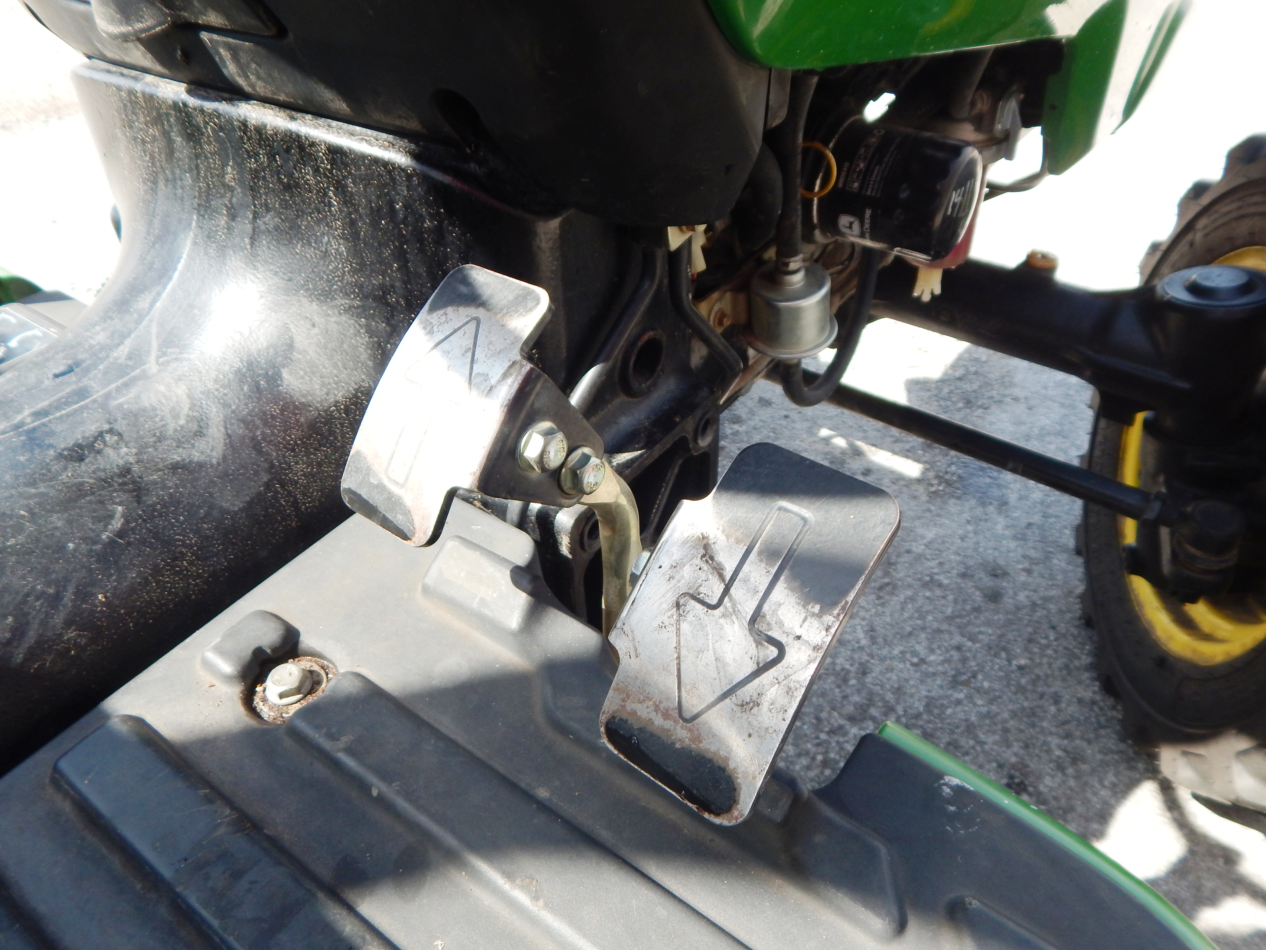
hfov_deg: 69.4
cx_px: 633
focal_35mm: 25
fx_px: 914
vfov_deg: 54.9
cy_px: 475
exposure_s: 1/500
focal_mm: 4.5
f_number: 3.1
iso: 125
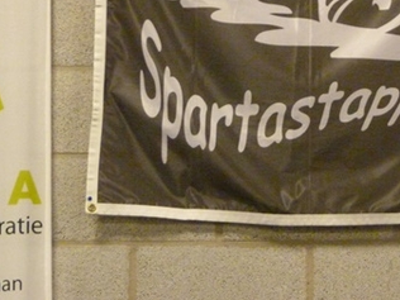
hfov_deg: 12.9
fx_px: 1756
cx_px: 327
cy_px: 30
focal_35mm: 152
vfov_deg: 9.7
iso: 800
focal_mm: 14.5
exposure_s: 1/40
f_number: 3.4
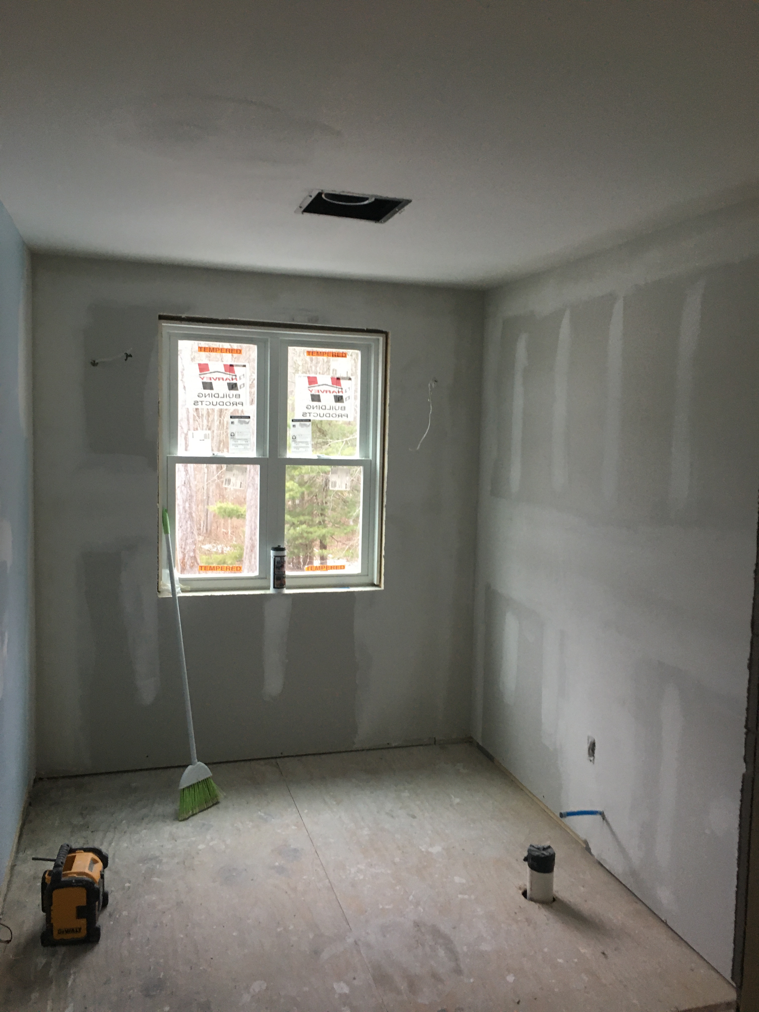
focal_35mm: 29
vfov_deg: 61.7
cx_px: 380
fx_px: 848
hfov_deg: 48.2
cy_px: 506
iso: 100
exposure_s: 1/30
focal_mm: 4.15
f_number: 2.2
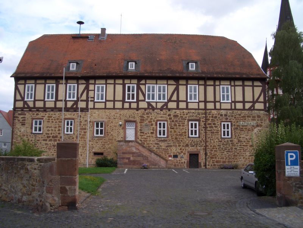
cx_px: 152
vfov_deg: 40.7
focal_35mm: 35
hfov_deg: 52.6
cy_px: 114
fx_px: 306
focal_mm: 5.8
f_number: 4.3
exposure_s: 1/250
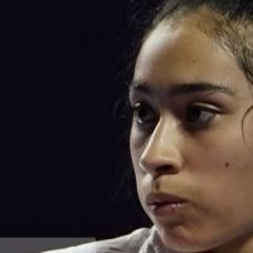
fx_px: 9418
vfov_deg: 1.5
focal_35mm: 1139
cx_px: -448
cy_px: 352
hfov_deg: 1.5
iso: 1250
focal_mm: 150
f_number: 2.8
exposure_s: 1/1000
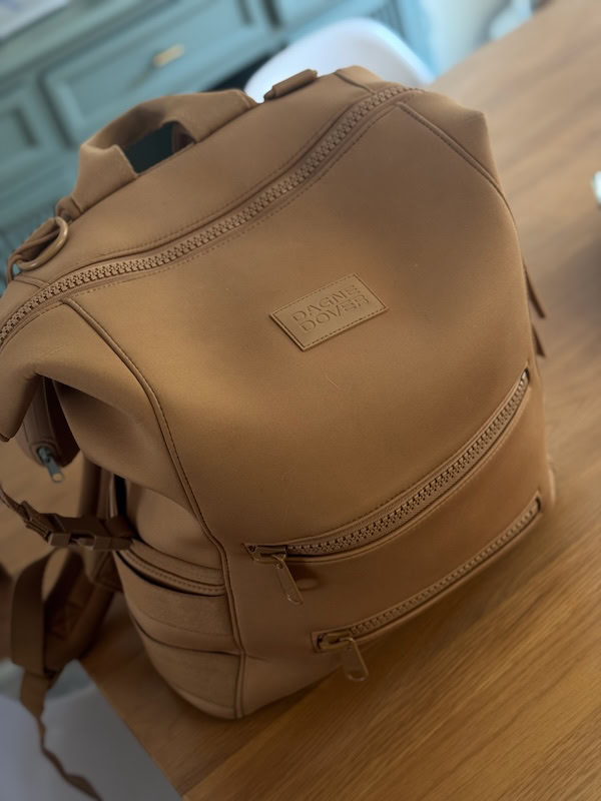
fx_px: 1111
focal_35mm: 48
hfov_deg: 30.3
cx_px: 300
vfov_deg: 39.7
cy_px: 400
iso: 160
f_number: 1.8
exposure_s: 1/60
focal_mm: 6.8
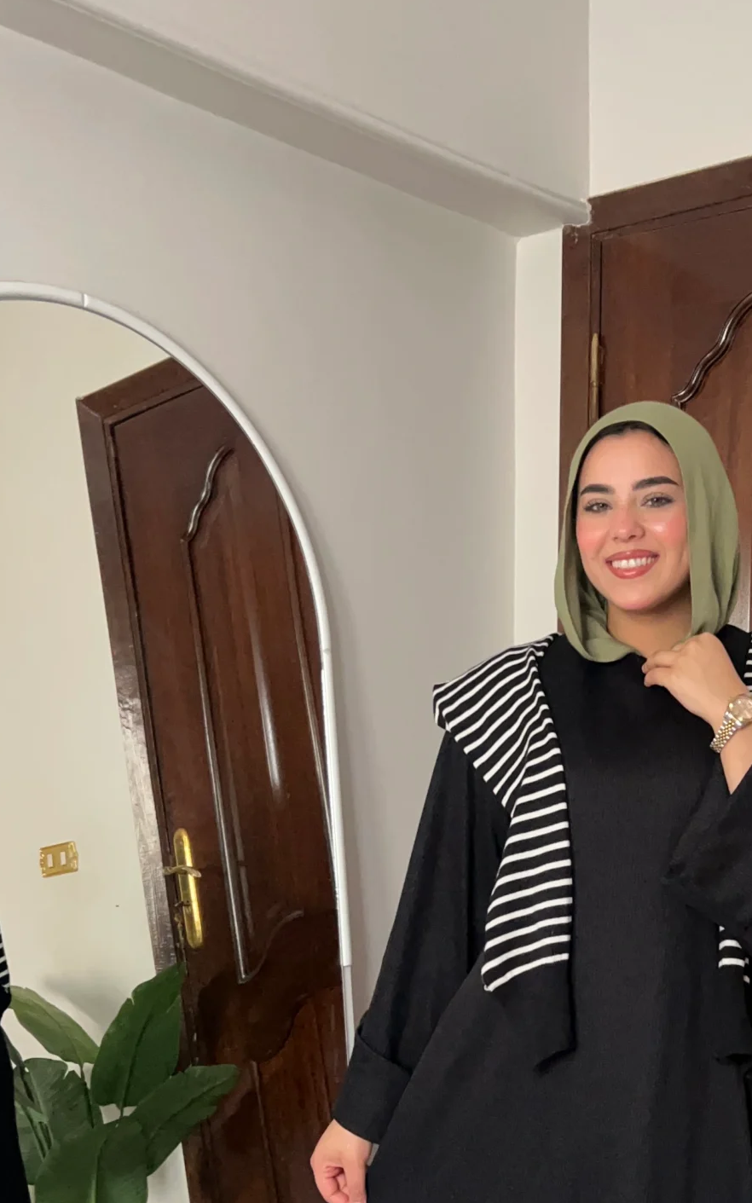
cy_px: 856
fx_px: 1639
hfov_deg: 25.5
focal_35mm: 50
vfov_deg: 39.5
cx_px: 579
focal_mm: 5.7
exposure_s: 1/30
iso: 1000
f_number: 1.5
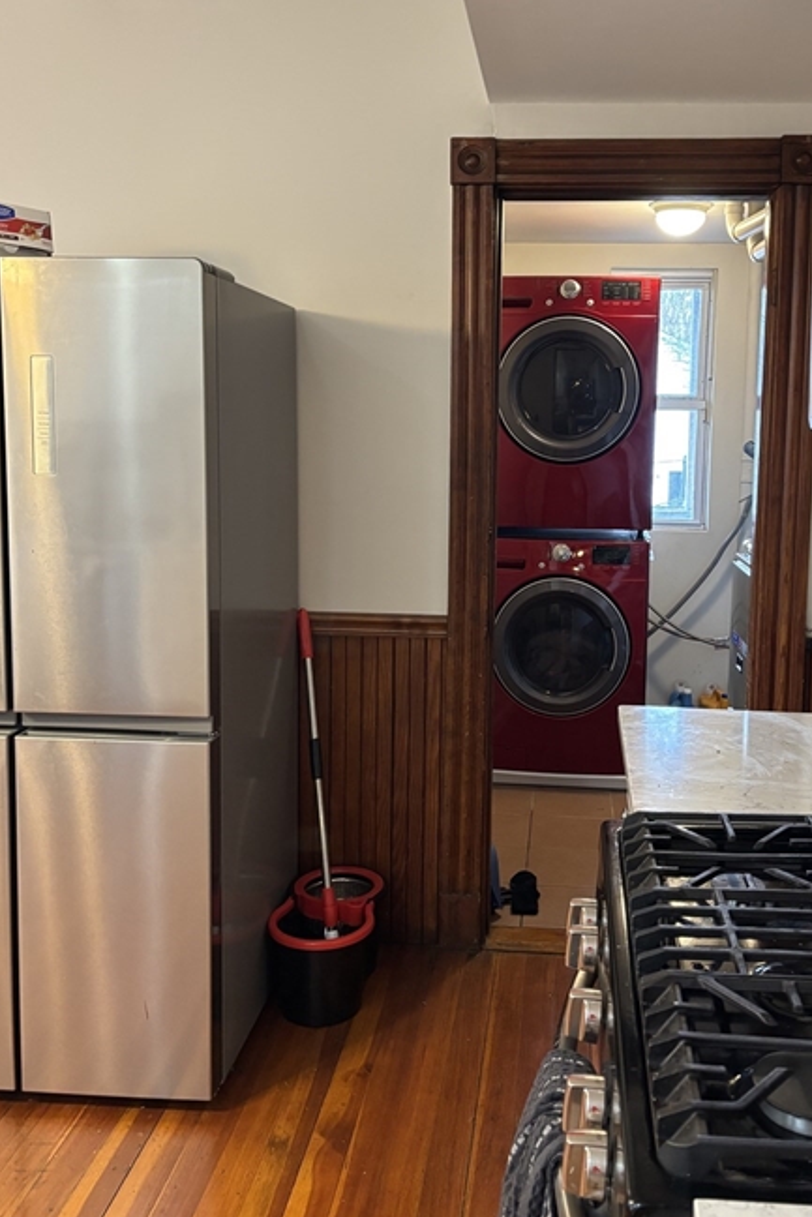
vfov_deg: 58.5
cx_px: 503
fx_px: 1082
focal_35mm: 32
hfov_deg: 40.9
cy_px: 525
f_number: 1.6
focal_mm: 5.96
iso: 400
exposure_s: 1/60
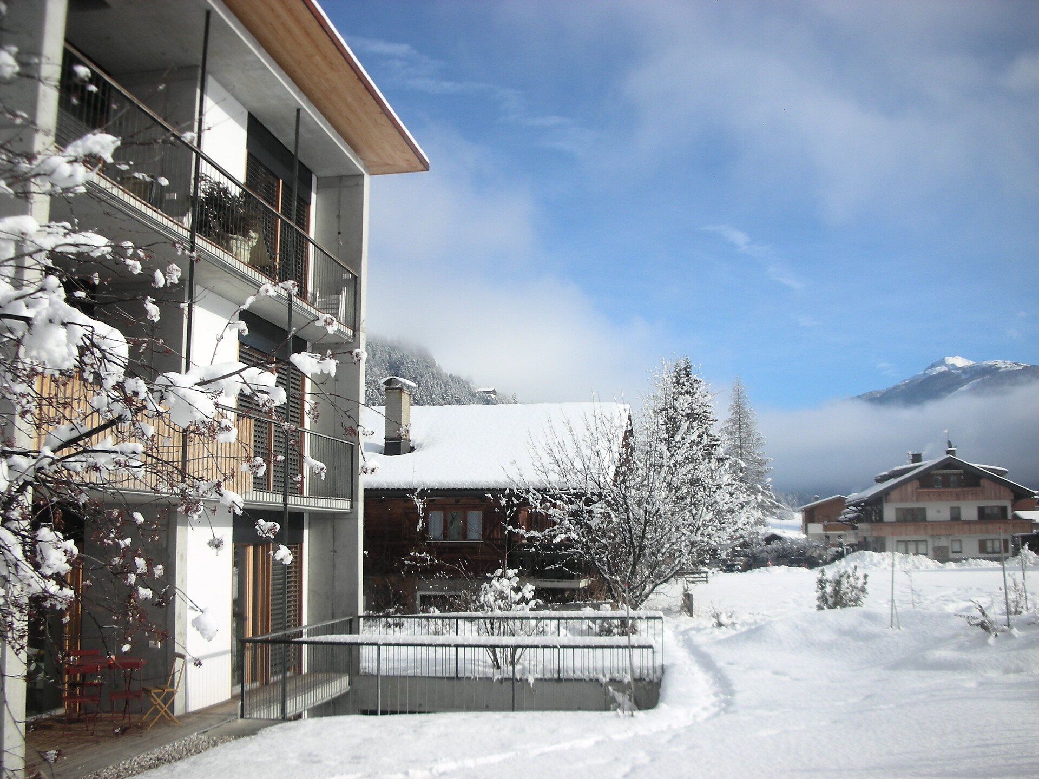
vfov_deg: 40.7
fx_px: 1051
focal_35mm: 35
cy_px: 390
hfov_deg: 52.6
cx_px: 520
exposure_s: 1/118
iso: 50
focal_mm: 5.8
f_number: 8.5
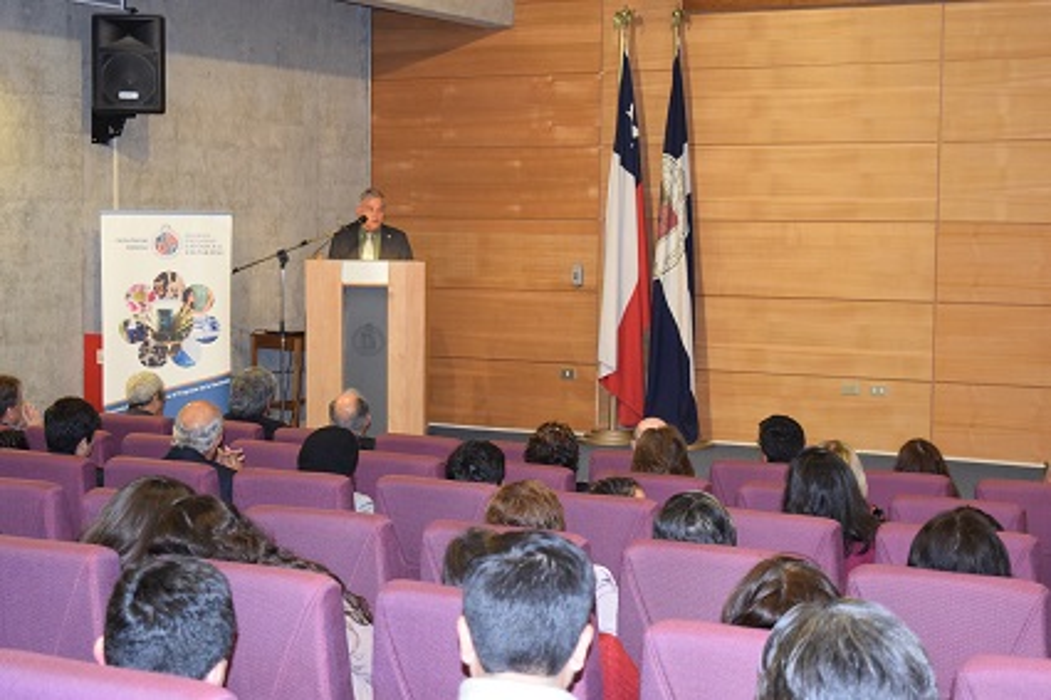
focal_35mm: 63
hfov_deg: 31.9
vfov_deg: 21.6
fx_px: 1838
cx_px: 526
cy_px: 350
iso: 2200
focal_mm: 42
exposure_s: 1/60
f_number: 5
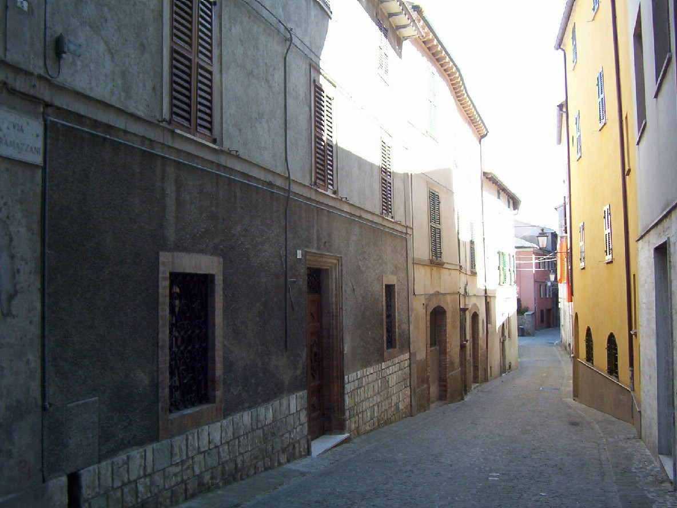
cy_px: 254
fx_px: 704
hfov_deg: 51.4
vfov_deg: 39.7
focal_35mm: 36
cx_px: 338
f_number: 2.76
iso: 100
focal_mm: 5.54
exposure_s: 1/274
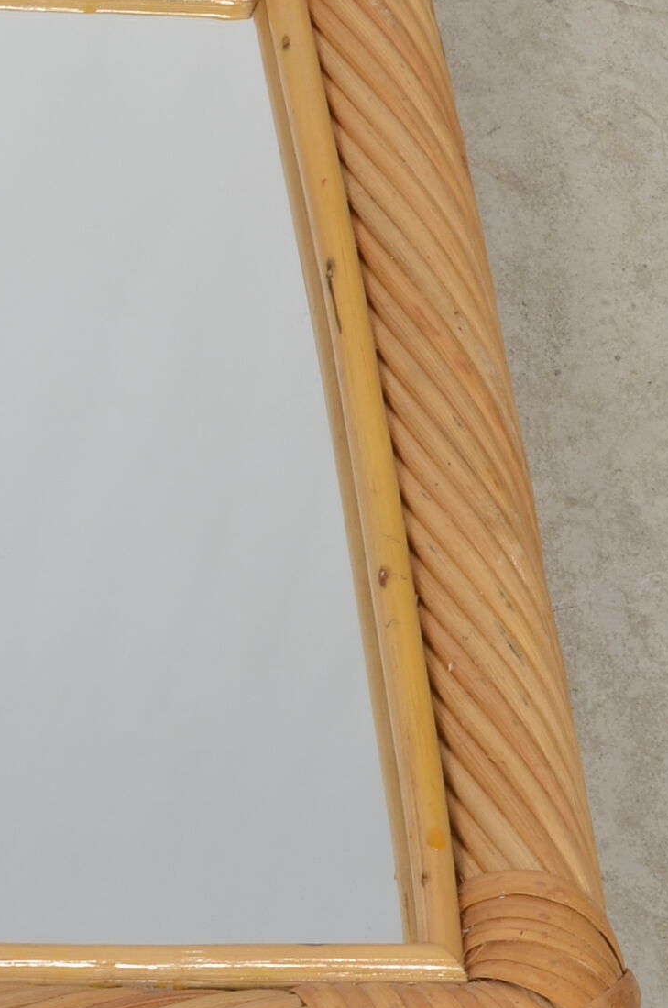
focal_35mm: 252
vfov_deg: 8.2
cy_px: 159
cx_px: -280
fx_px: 7042
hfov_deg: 5.4
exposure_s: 1/125
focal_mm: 50
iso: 100
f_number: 14
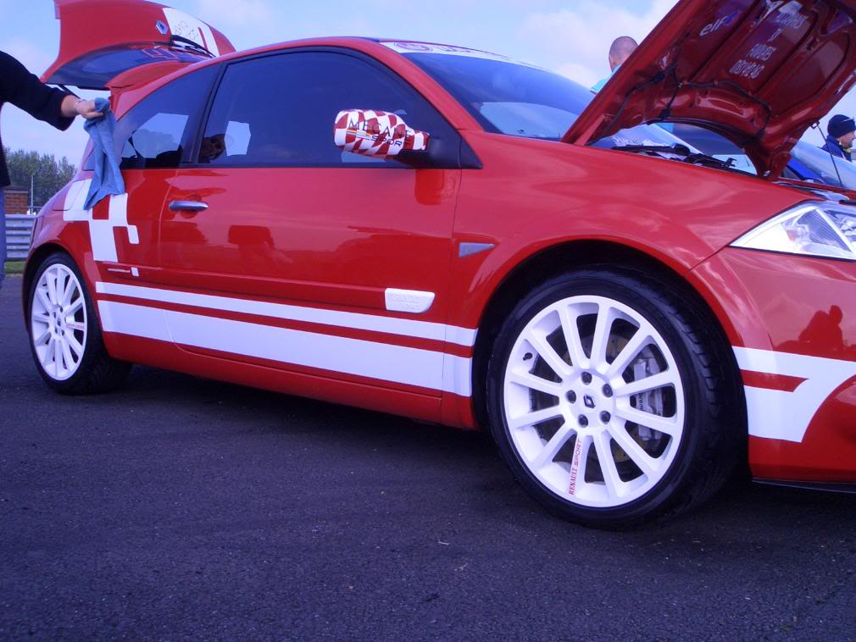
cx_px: 428
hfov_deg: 51.3
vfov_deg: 39.7
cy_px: 321
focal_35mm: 36
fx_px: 890
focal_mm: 4.8
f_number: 4
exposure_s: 1/320
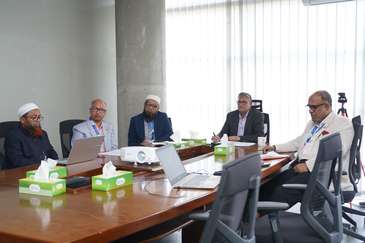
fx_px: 426
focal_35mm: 42
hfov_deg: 46.4
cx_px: 182
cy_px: 122
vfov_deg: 31.9
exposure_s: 1/160
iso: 1600
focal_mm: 42
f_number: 4
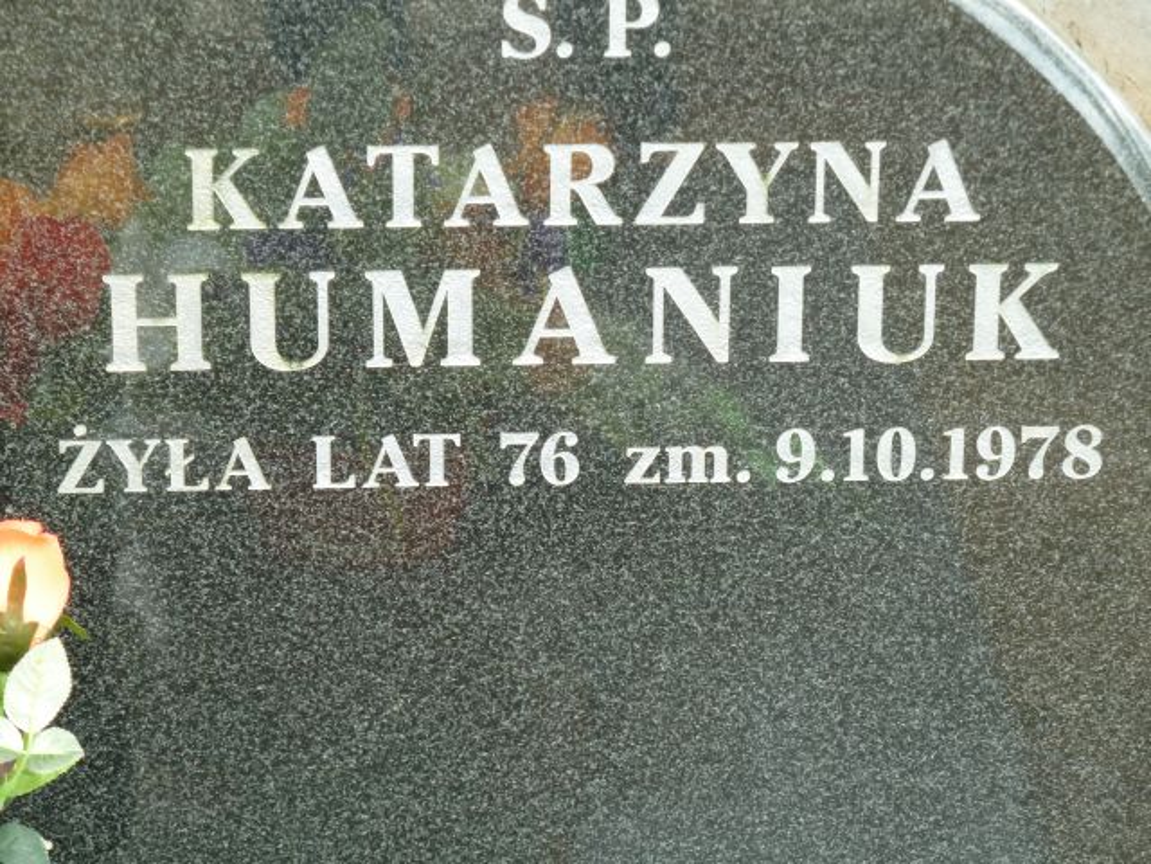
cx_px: 576
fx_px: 4256
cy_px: 432
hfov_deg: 15.4
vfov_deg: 11.6
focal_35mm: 128
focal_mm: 21
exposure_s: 1/40
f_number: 4.4
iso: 100
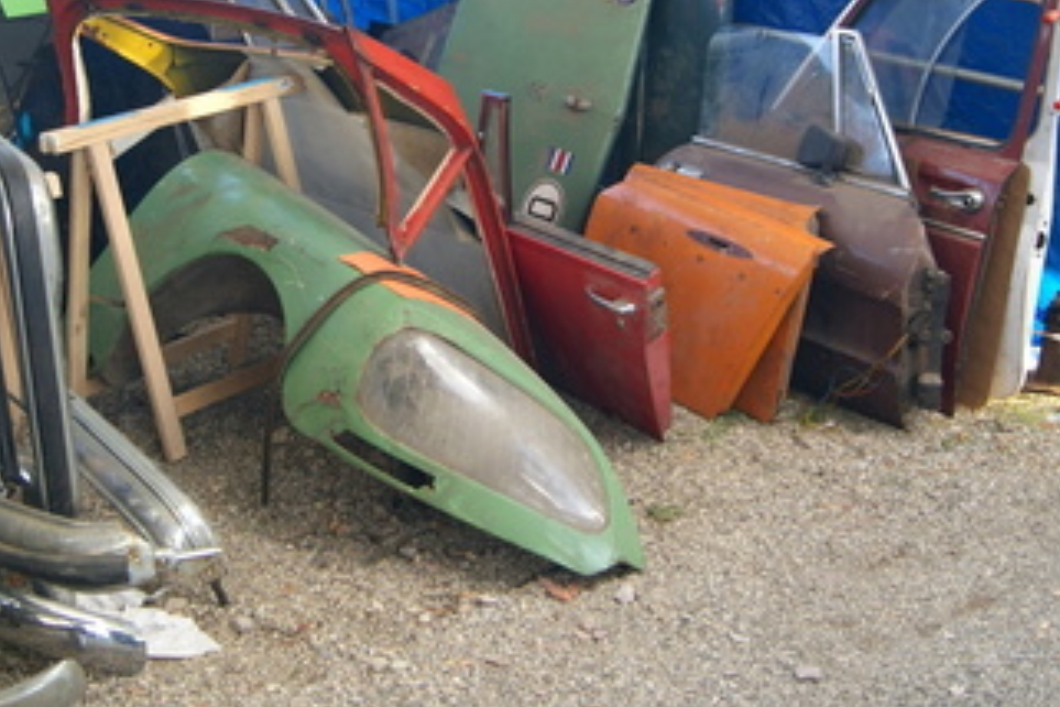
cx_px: 457
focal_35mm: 56
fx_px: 1649
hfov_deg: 35.6
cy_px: 132
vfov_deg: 23.8
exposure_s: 1/40
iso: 100
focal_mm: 20
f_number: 4.5
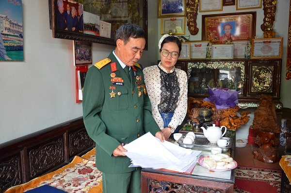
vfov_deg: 41.5
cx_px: 146
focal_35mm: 32
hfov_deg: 59.6
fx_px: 254
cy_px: 96
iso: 800
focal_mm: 21
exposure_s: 1/50
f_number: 3.8
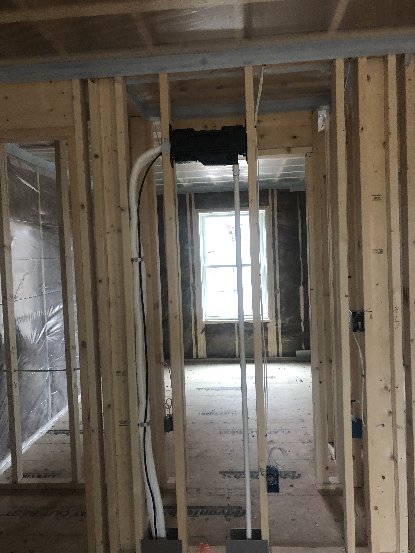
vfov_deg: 63.4
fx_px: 448
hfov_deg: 49.7
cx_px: 208
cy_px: 276
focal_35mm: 28
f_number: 1.8
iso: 100
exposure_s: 1/11
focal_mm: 3.99
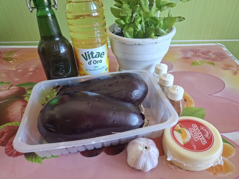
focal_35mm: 23
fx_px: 159
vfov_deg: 58.9
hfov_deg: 73.9
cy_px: 90
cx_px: 120
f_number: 1.8
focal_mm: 5.54
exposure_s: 1/50
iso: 160
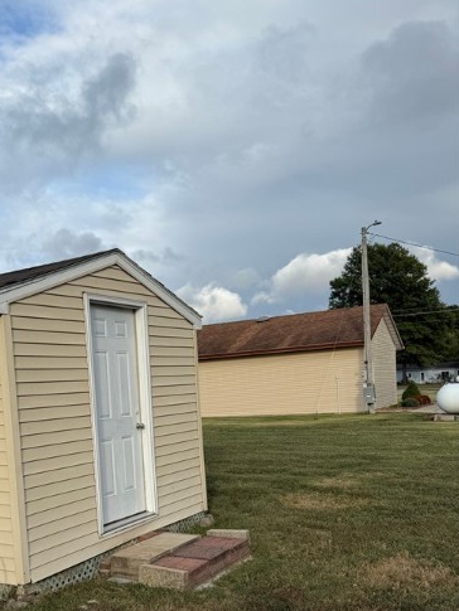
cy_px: 408
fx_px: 672
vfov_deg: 48.1
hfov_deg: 36.6
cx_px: 98
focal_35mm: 38
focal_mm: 6.76
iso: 80
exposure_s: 1/3584
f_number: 1.78
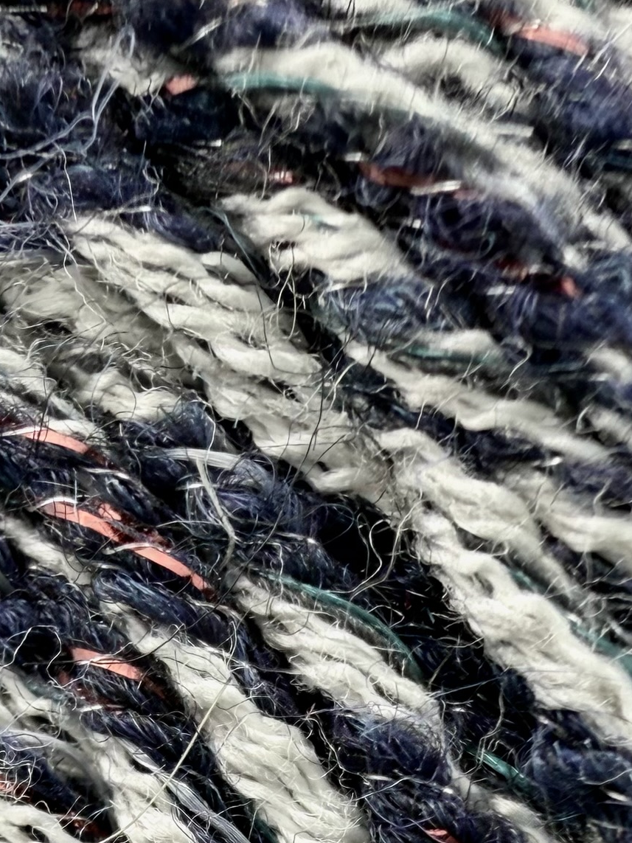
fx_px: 1047
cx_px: 80
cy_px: 743
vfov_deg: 40.8
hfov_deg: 32.2
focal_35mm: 43
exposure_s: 1/121
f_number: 2.2
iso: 64
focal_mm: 2.22
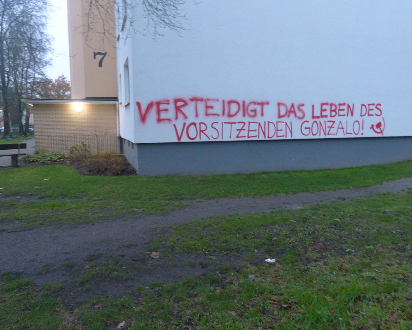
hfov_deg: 64.1
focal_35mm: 27
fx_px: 329
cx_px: 204
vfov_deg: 53.2
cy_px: 167
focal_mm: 4.5
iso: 400
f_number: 3.2
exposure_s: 1/8
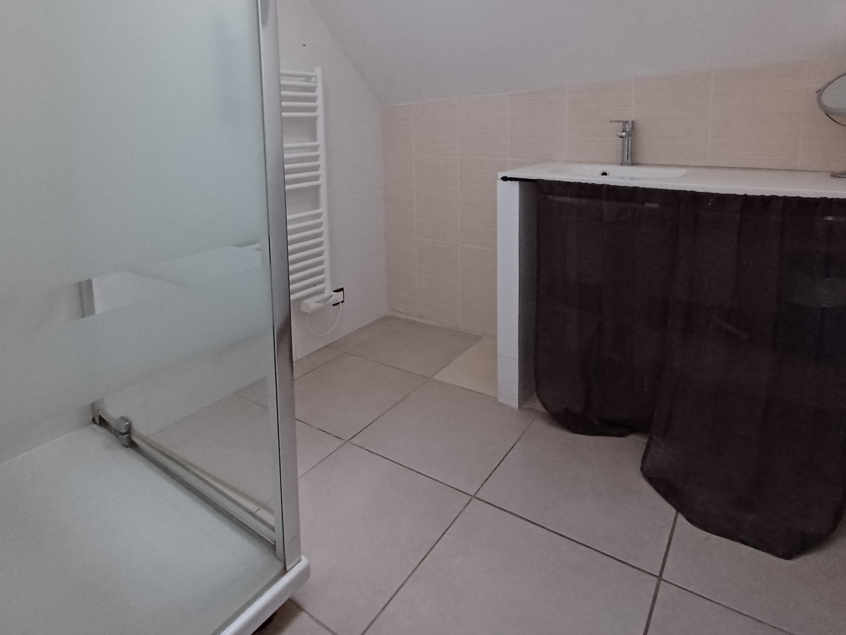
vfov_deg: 62.5
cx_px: 437
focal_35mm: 20
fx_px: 489
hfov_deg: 81.7
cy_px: 165
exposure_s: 1/33.3
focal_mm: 1.42
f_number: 2.2
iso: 200
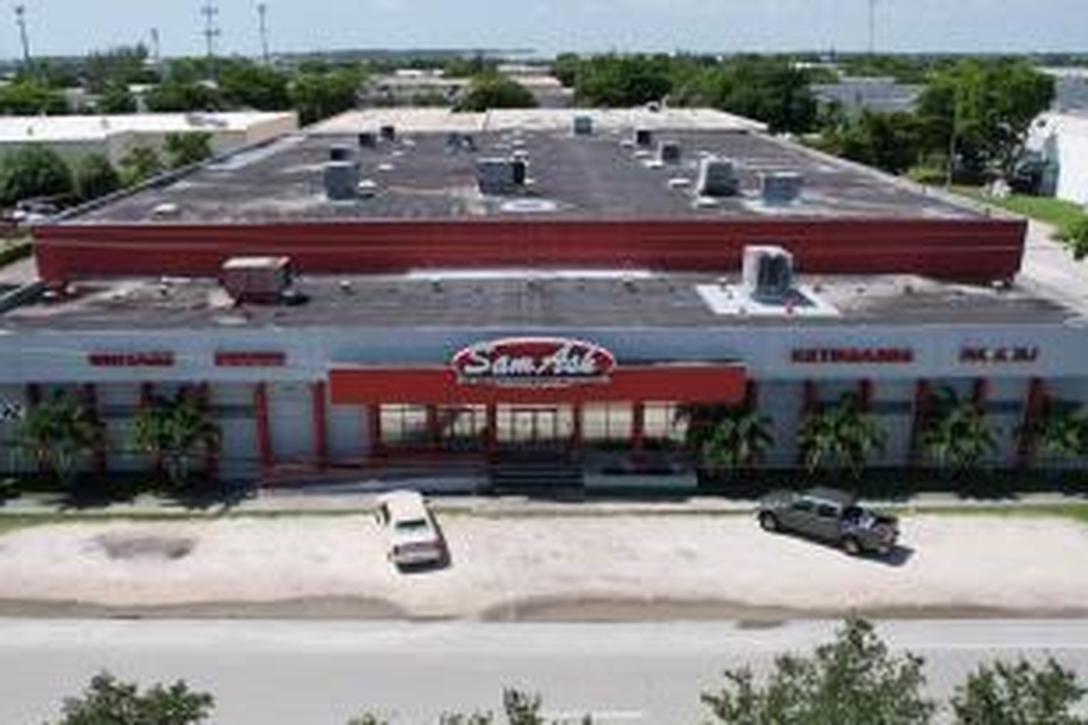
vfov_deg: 41.0
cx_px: 504
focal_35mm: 32
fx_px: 967
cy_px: 415
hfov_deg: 58.7
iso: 120
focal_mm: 8.38
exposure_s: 1/2500
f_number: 2.8
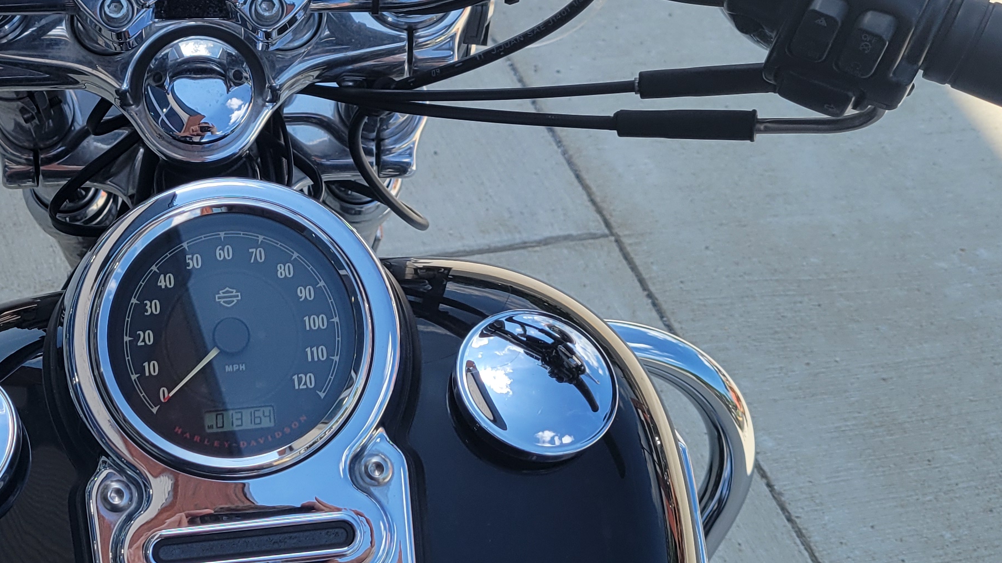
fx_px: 1674
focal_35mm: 63
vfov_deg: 19.1
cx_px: 227
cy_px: 261
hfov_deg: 32.6
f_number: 1.8
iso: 40
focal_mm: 5.4
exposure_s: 1/1559
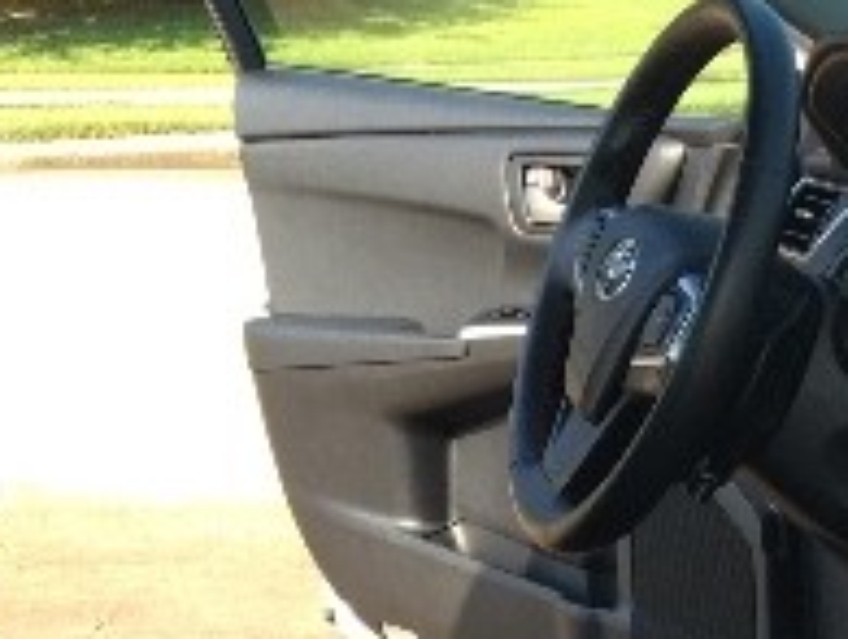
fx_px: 2332
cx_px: 1061
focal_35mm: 95
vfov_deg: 14.3
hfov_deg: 19.2
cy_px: 1035
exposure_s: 1/234
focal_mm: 4.15
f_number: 2.2
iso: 25
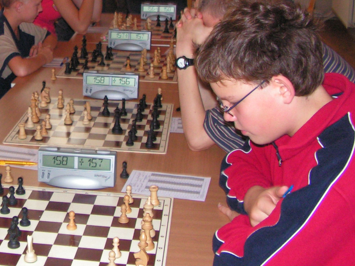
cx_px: 54
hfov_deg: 27.4
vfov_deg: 21.1
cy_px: 56
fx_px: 707
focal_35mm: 69
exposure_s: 1/40
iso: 200
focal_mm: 6
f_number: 3.2
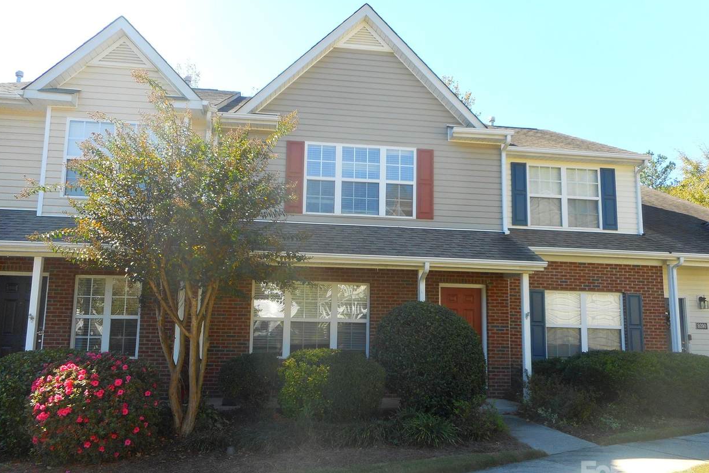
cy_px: 252
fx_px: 532
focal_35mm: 27
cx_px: 351
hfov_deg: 67.4
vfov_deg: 47.9
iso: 80
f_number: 3.7
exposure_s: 1/160
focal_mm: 4.5
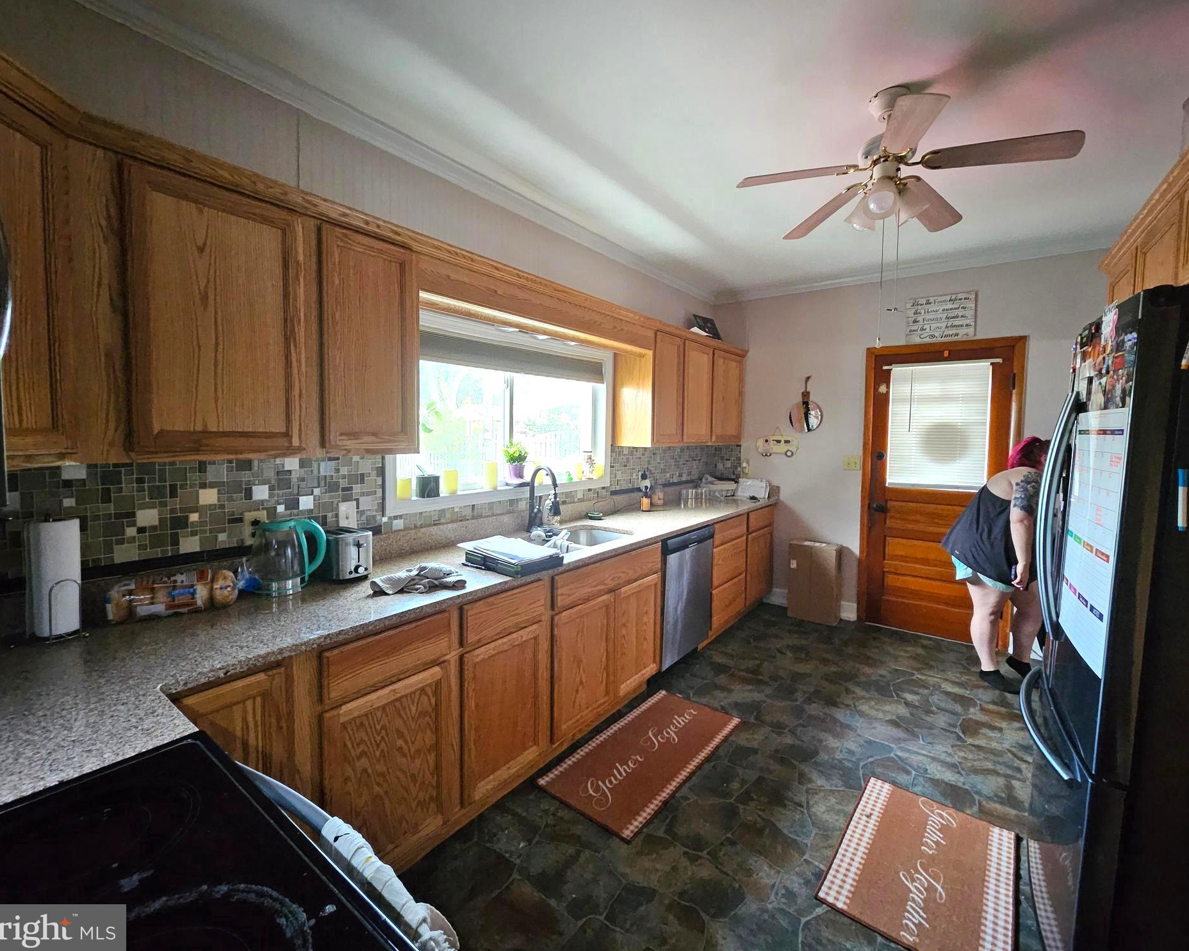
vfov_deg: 88.0
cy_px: 465
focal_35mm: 14
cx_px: 622
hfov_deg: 100.6
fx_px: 493
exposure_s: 1/30
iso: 500
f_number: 2.2
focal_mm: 1.74
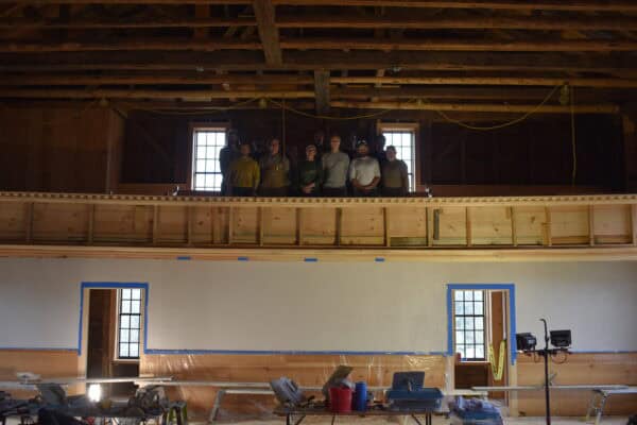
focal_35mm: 36
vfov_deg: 36.9
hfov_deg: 53.1
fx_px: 637
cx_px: 318
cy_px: 212
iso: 400
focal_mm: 24
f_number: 4
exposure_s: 1/60
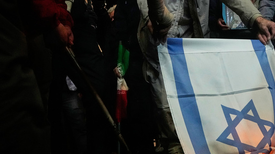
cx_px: 210
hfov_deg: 40.8
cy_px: 44
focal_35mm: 49
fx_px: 357
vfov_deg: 24.2
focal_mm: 24
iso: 4000
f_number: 4
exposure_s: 1/320
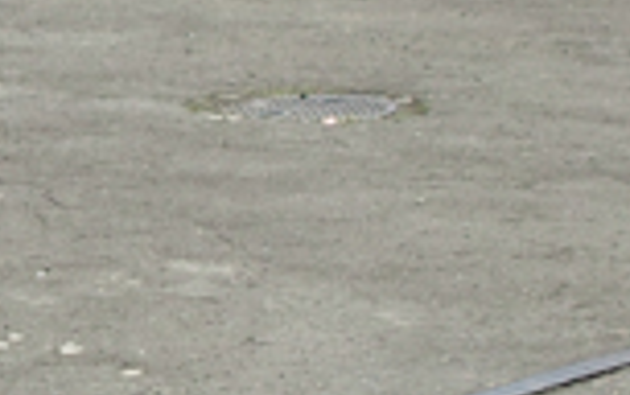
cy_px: 477
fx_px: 4796
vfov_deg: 4.7
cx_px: -45
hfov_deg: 7.5
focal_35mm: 279
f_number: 2.8
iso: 100
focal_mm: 24.2
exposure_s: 1/1250
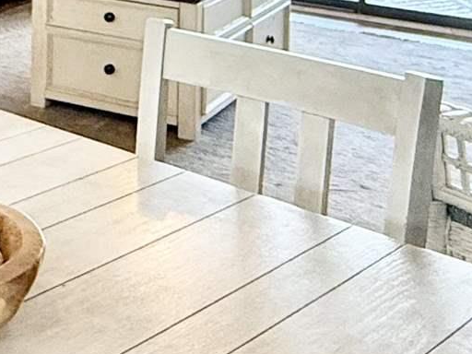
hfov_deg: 21.2
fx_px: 1145
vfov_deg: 15.6
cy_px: -238
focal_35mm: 84
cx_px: -138
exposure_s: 1/120
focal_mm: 2.22
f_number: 2.2
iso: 250
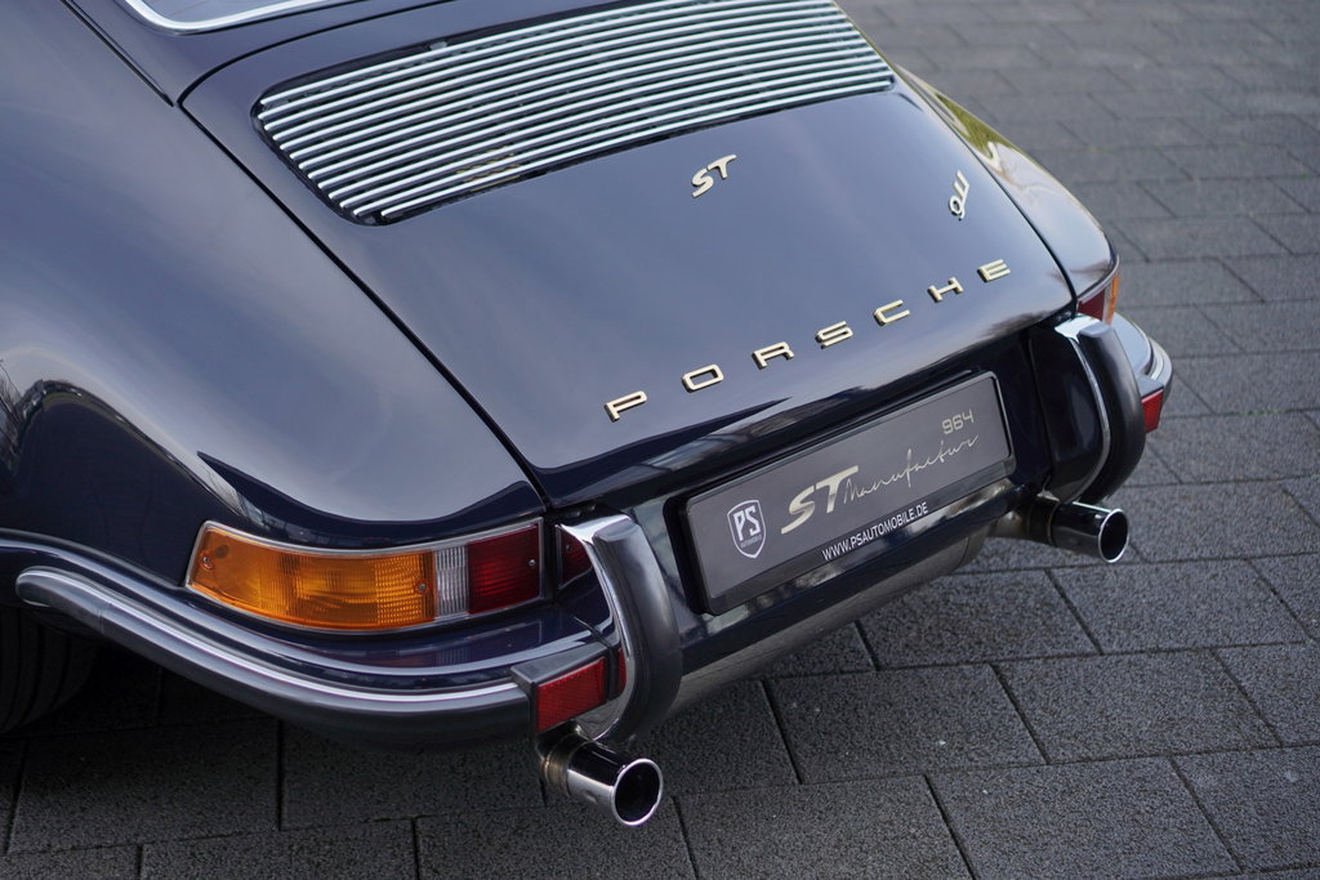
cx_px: 660
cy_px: 440
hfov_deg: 37.8
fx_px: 1925
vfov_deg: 25.8
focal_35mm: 52
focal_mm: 35
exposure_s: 1/1600
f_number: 2.2
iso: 200
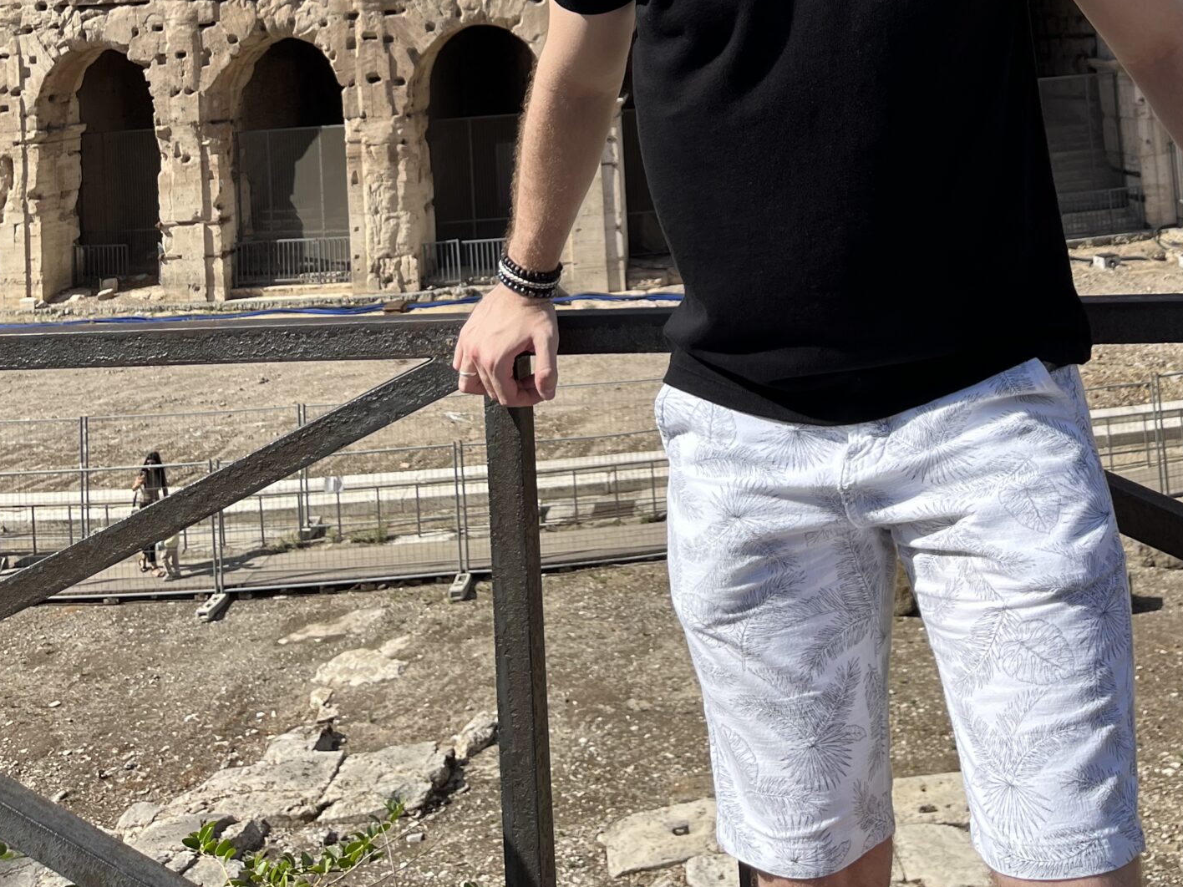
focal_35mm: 47
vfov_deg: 27.3
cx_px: 741
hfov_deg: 40.2
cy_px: -171
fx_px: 1606
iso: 50
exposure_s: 1/2179
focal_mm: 5.1
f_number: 1.6
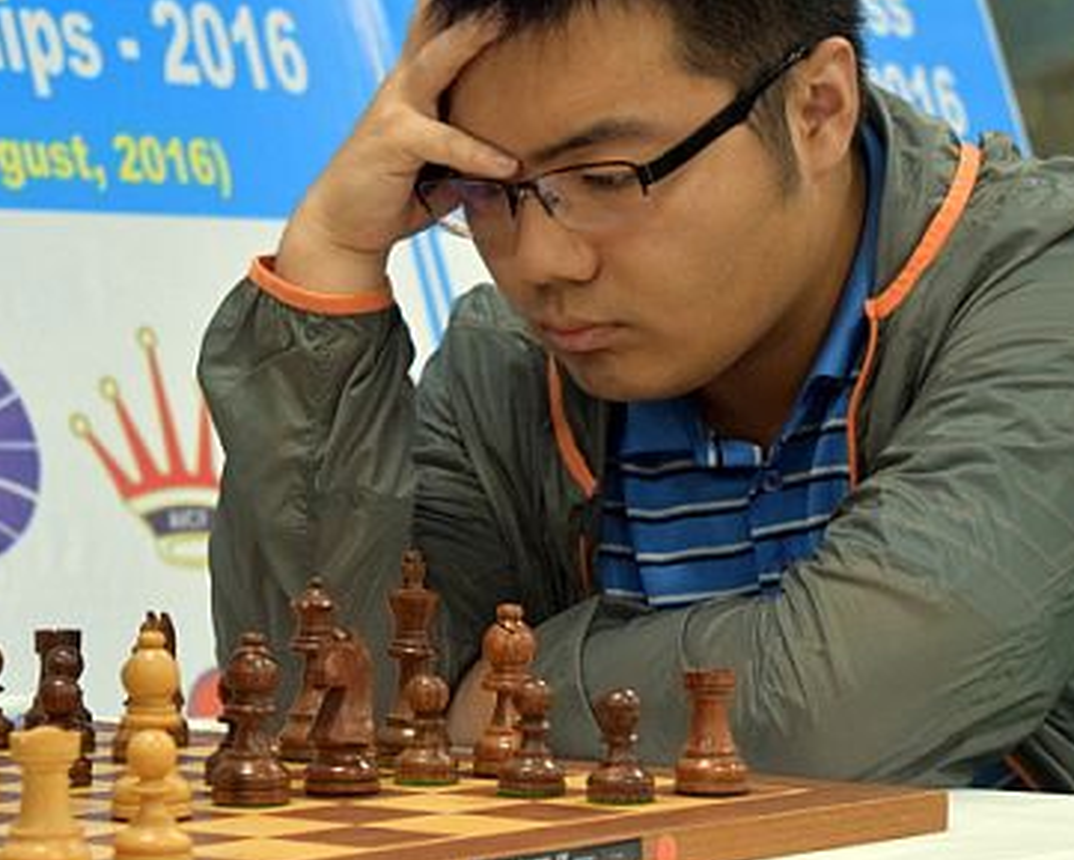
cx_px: 437
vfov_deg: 12.0
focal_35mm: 129
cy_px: 304
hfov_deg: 14.9
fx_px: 4095
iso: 1400
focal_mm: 55
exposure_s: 1/60
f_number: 5.6
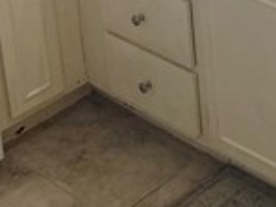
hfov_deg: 15.3
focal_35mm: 120
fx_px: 958
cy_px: -192
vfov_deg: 11.3
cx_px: 396
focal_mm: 3.99
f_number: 1.8
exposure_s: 1/192
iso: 20
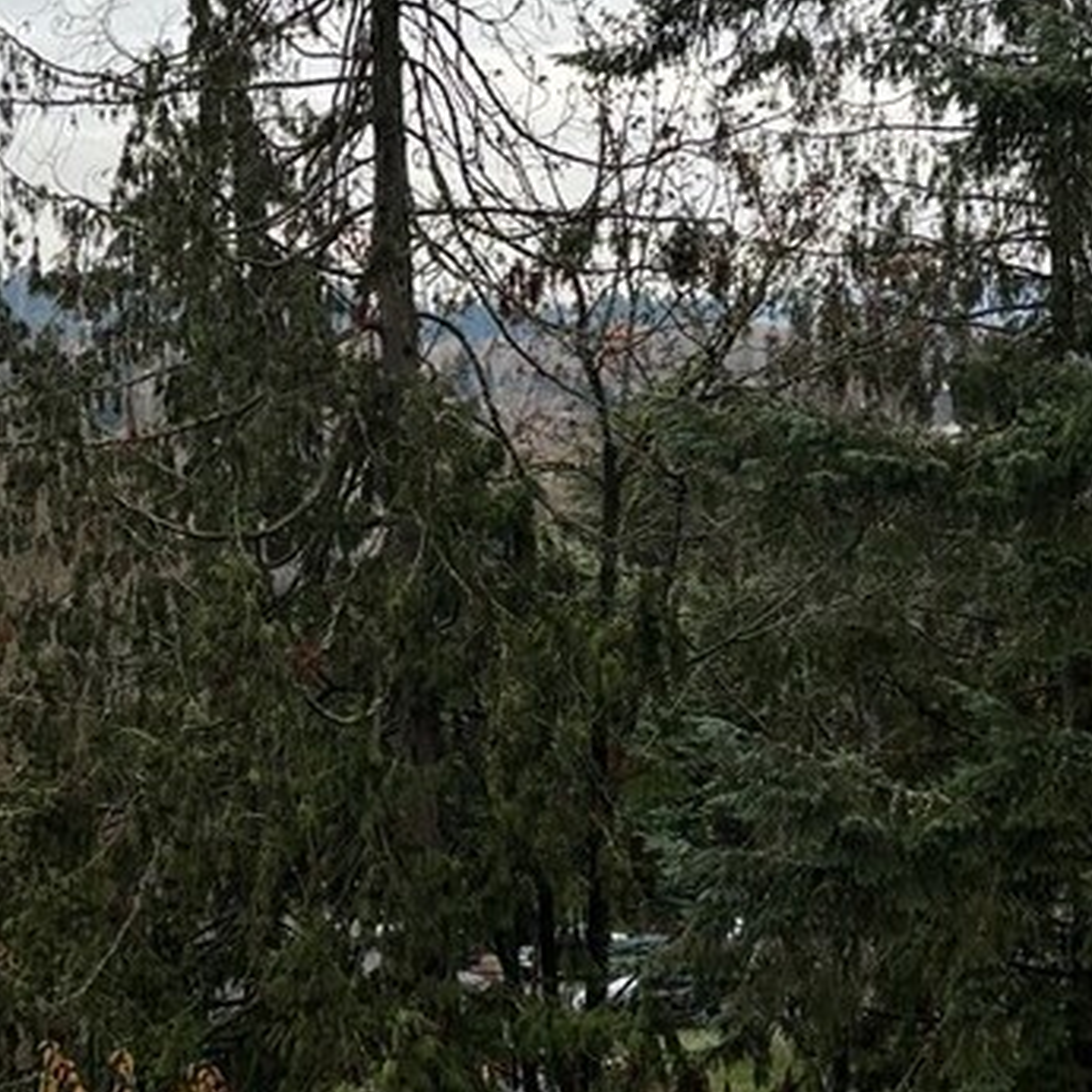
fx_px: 3426
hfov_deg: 17.7
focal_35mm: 96
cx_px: 19
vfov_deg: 18.1
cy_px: 440
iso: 50
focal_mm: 5.96
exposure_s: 1/649
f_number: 1.6
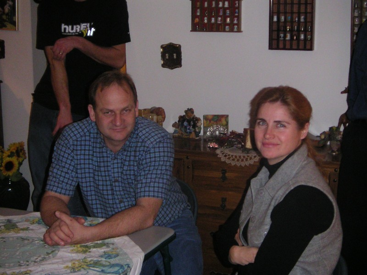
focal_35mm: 64
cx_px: 184
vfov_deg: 22.9
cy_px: 138
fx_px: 679
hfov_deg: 30.3
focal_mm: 8.4
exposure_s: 1/60
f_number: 3.3
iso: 200
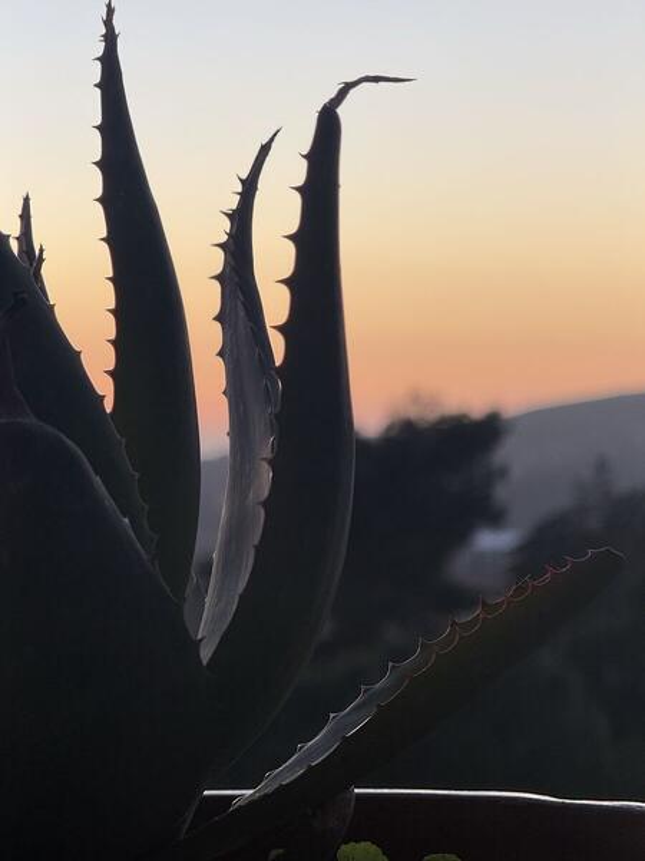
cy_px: 430
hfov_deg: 12.3
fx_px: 2981
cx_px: 322
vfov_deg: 16.4
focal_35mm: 120
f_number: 2.8
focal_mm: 15.66
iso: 50
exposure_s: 1/121
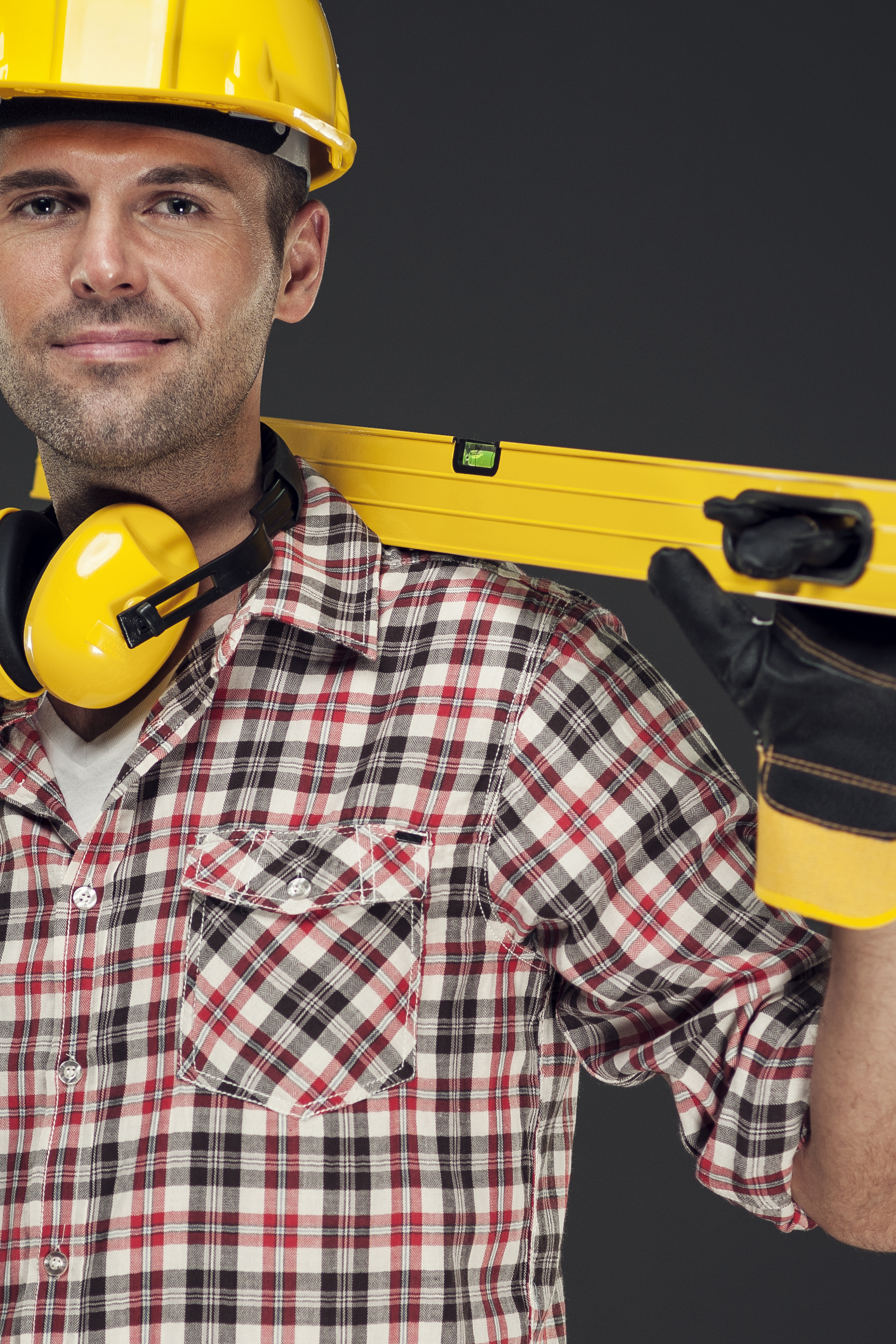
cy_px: 958
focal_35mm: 170
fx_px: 6346
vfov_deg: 12.1
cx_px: 377
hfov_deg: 8.1
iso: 100
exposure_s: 1/125
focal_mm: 85
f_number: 2.8
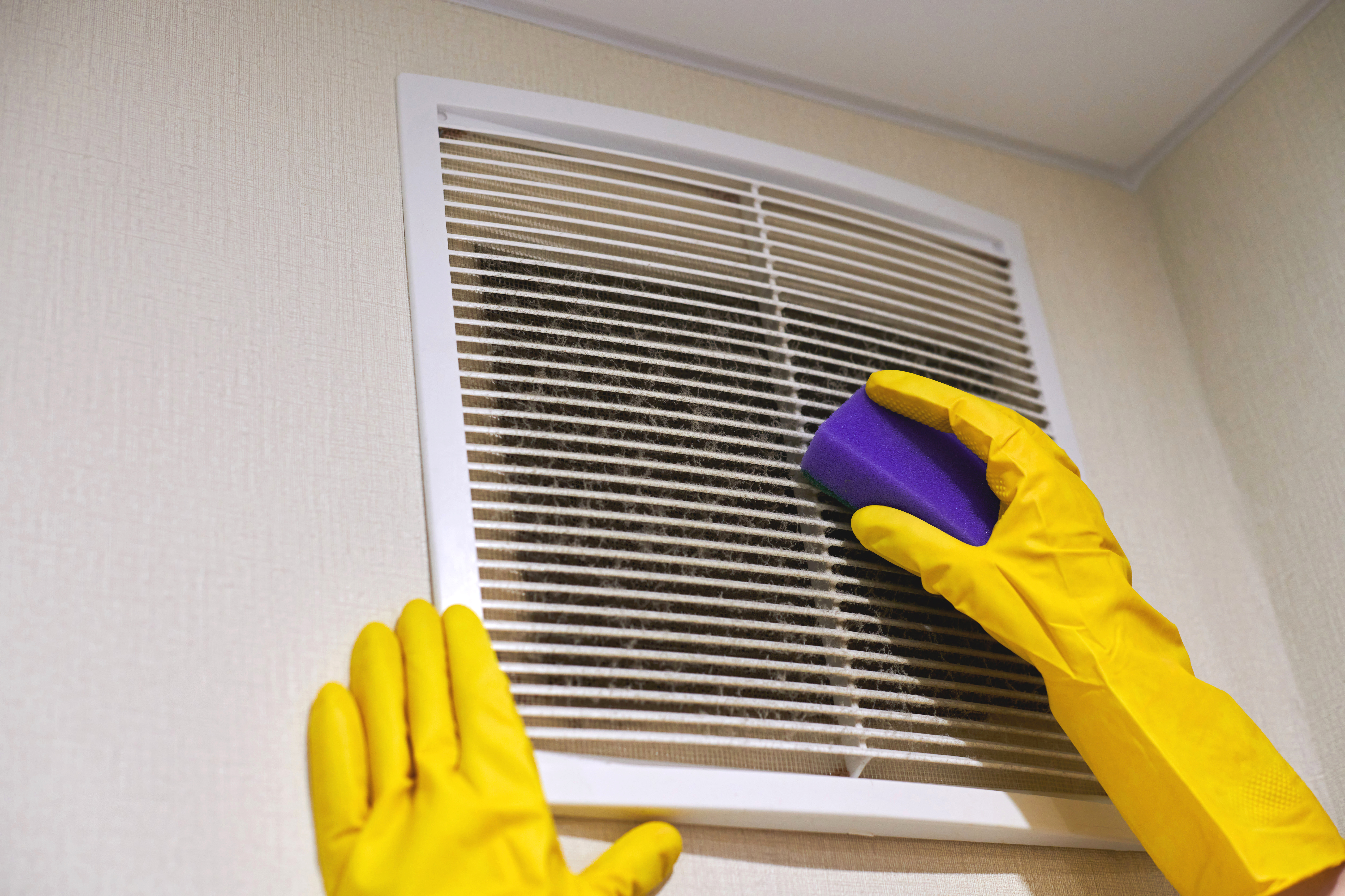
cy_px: 448
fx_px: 1868
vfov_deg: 27.0
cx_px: 672
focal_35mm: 50
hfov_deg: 39.6
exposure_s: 1/100
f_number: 3.5
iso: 640
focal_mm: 50
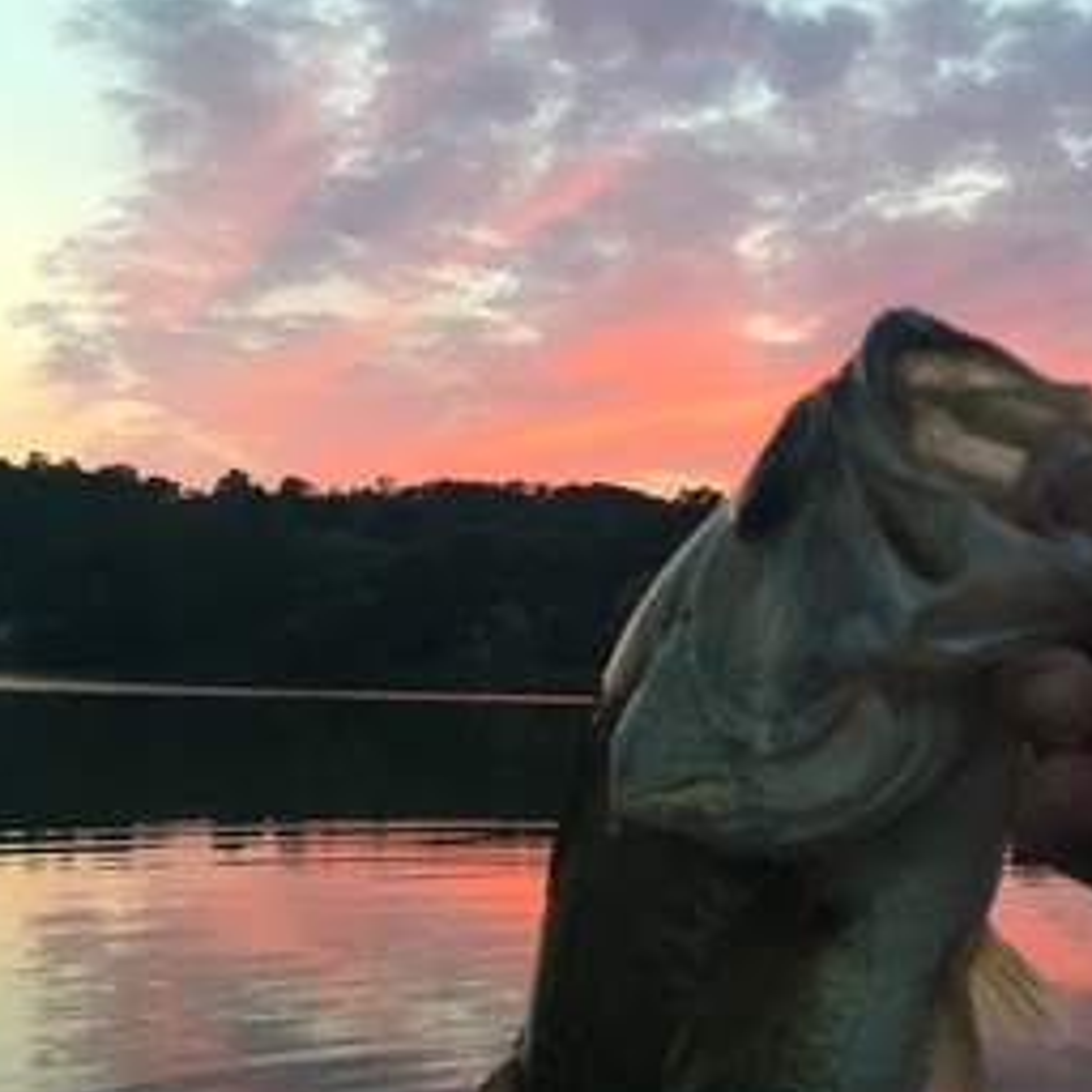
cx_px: 746
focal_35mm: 48
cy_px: 742
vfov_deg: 35.0
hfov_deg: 34.9
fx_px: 1713
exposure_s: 1/30
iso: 32
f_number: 2.2
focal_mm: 4.15
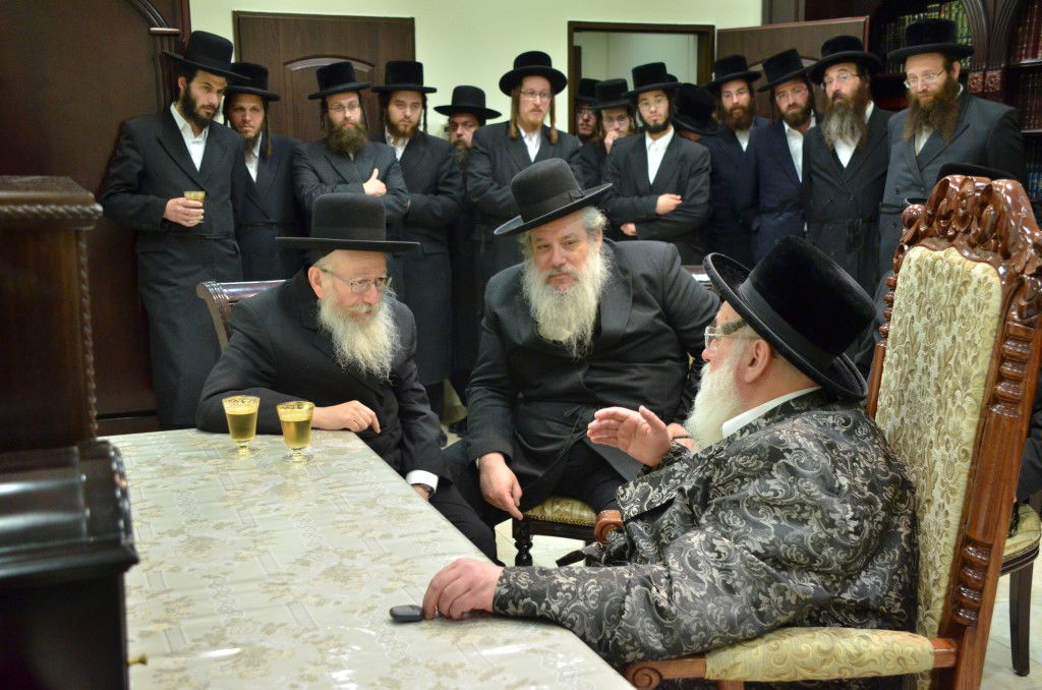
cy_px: 345
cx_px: 521
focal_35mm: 42
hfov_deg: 46.5
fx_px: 1213
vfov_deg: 31.7
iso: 1600
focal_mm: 28
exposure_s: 1/250
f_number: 4
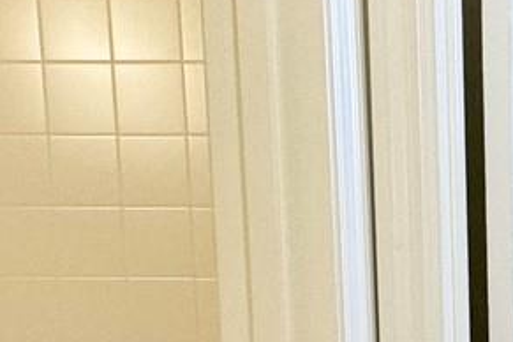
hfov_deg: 21.8
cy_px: 441
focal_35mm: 80
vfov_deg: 16.2
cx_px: 732
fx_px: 1140
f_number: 2.2
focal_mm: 2.22
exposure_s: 1/120
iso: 200
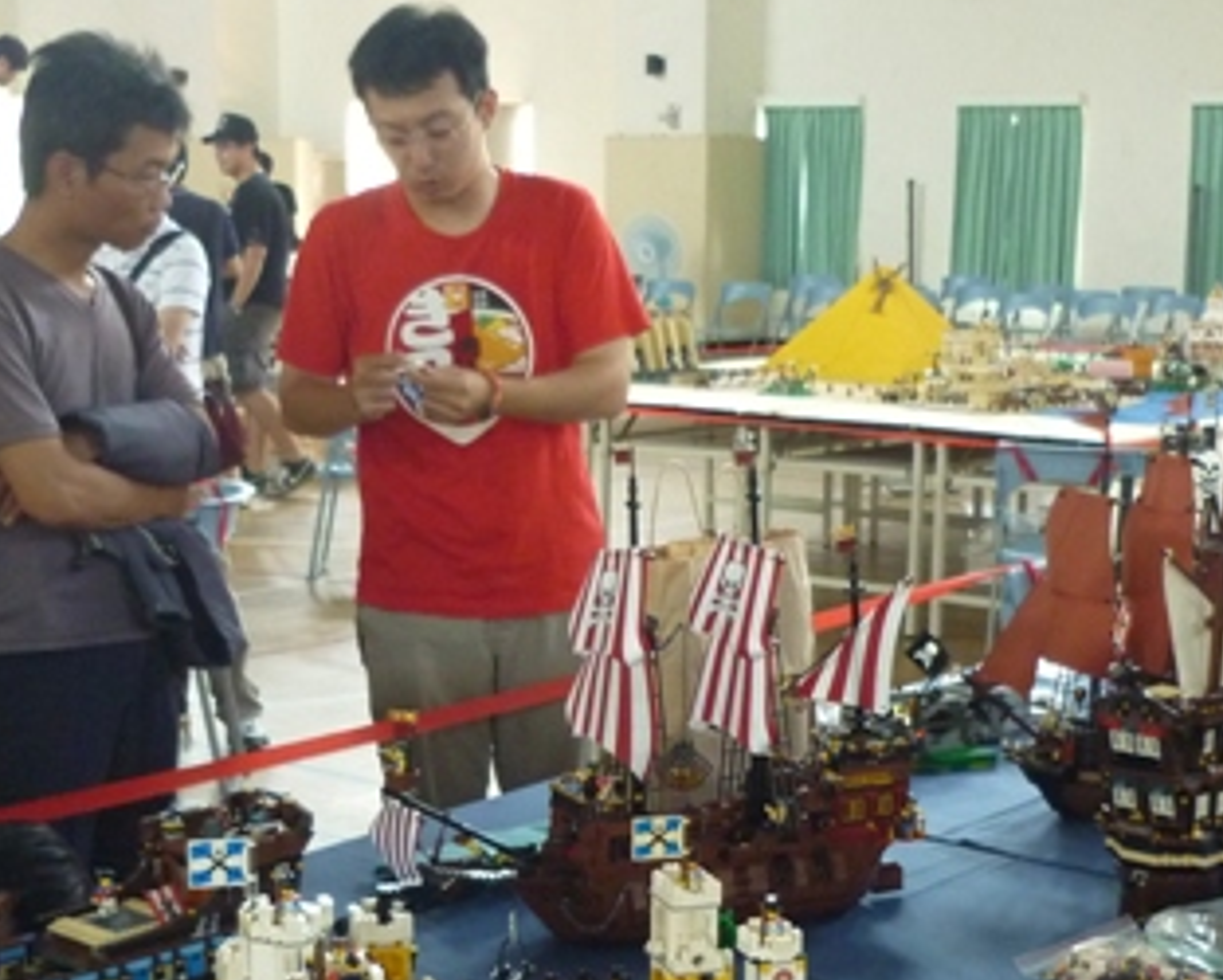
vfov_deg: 22.9
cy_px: 768
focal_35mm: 66
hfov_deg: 28.7
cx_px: 651
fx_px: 2390
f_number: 2.8
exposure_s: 1/20
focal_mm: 5.5
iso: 400
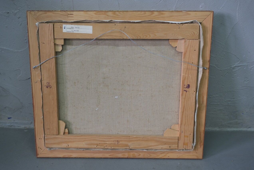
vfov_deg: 41.1
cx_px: 127
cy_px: 85
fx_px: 226
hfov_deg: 58.7
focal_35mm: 32
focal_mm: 21.2
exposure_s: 1/30
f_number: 4
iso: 500
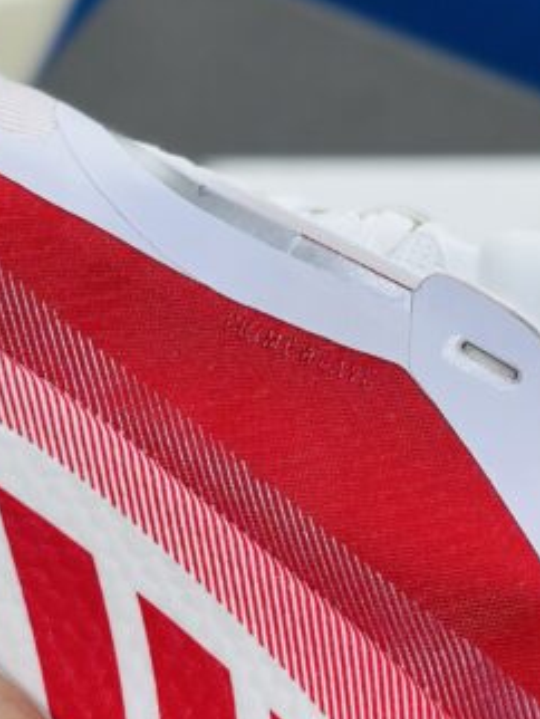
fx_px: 2887
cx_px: 319
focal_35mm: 139
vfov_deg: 14.1
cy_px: 568
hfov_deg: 10.7
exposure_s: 1/144
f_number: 1.78
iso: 64
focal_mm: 6.86
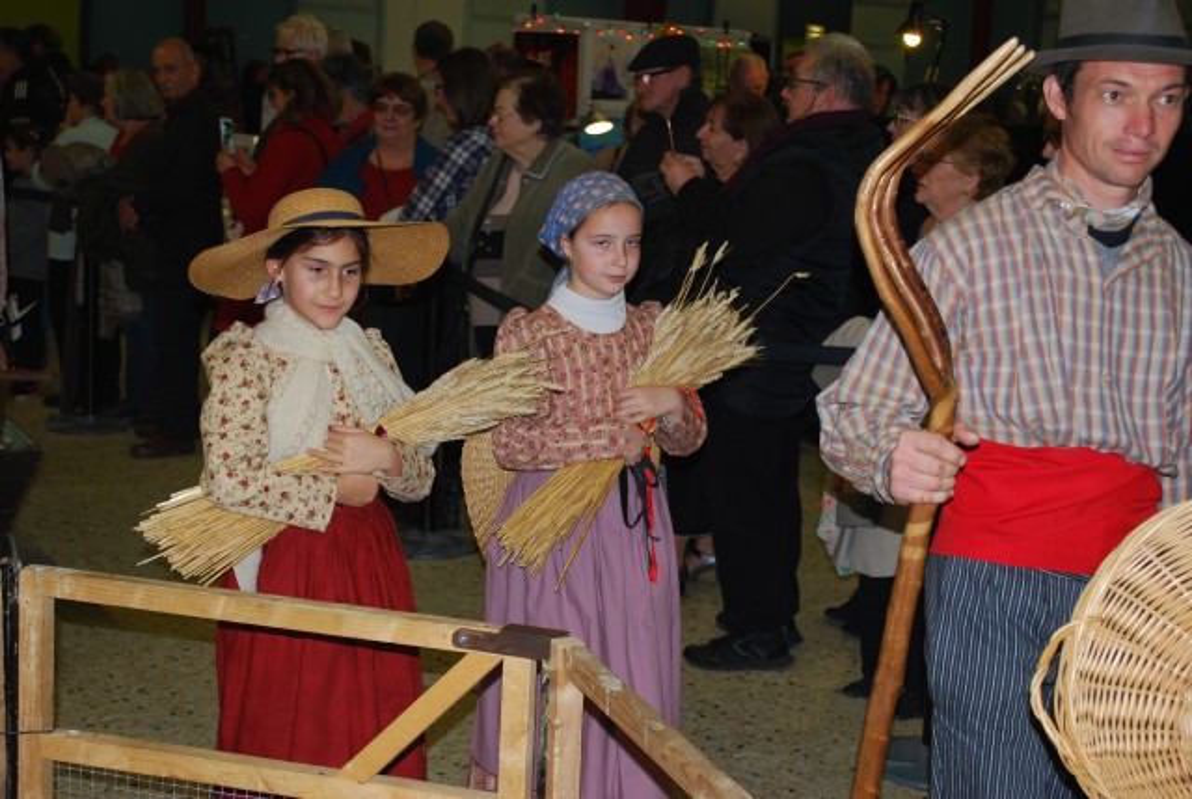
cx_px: 596
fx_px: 1791
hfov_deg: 36.8
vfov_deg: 25.2
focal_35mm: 54
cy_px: 400
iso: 250
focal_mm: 36
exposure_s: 1/60
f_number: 5.3
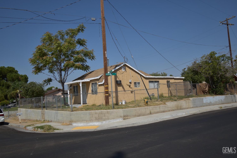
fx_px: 197
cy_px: 79
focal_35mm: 30
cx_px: 118
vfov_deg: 43.6
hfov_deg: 61.9
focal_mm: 20
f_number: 5.6
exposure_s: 1/1000
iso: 100
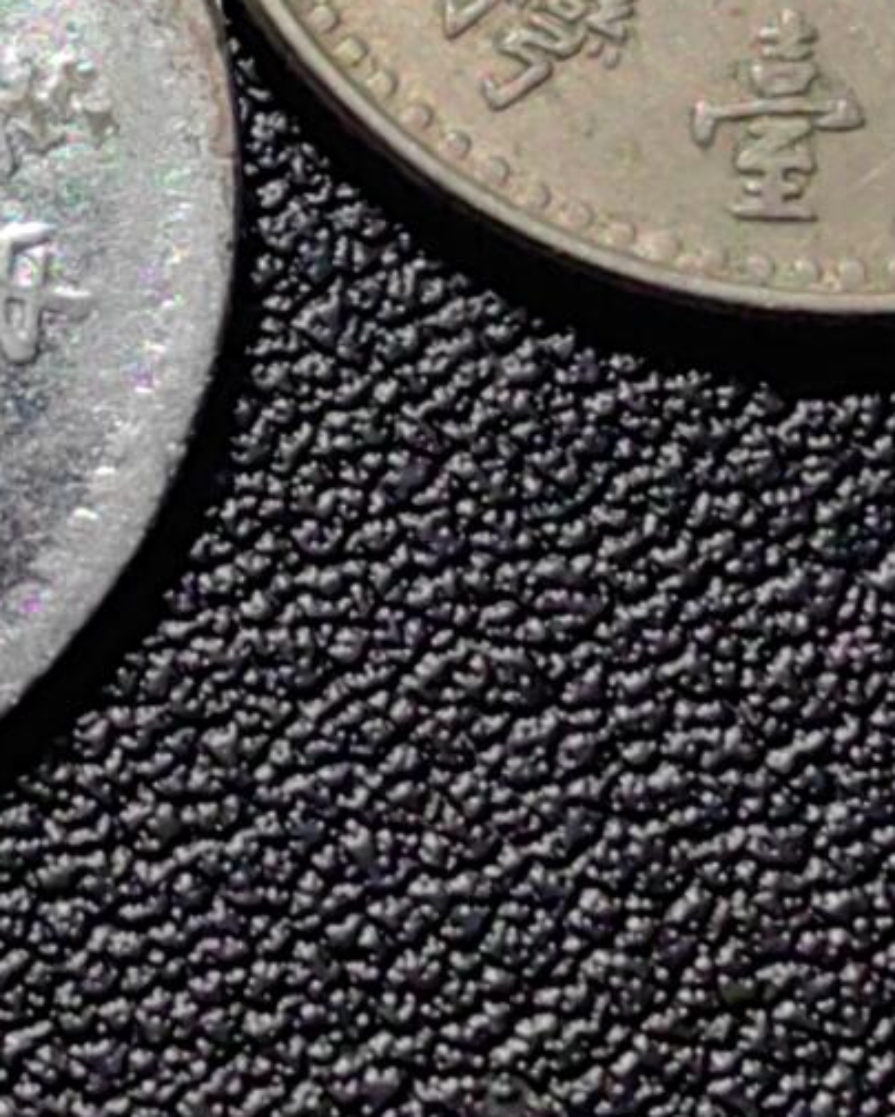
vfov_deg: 9.2
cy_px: -18
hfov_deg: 7.4
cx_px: 179
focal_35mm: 209
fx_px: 6912
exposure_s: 1/196
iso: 50
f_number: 2
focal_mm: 5.75
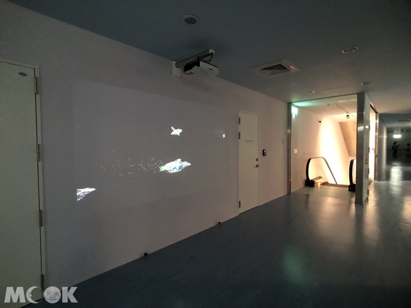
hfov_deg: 63.4
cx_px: 206
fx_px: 332
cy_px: 154
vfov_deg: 49.7
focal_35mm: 28
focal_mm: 3.99
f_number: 1.8
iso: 100
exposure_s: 1/4
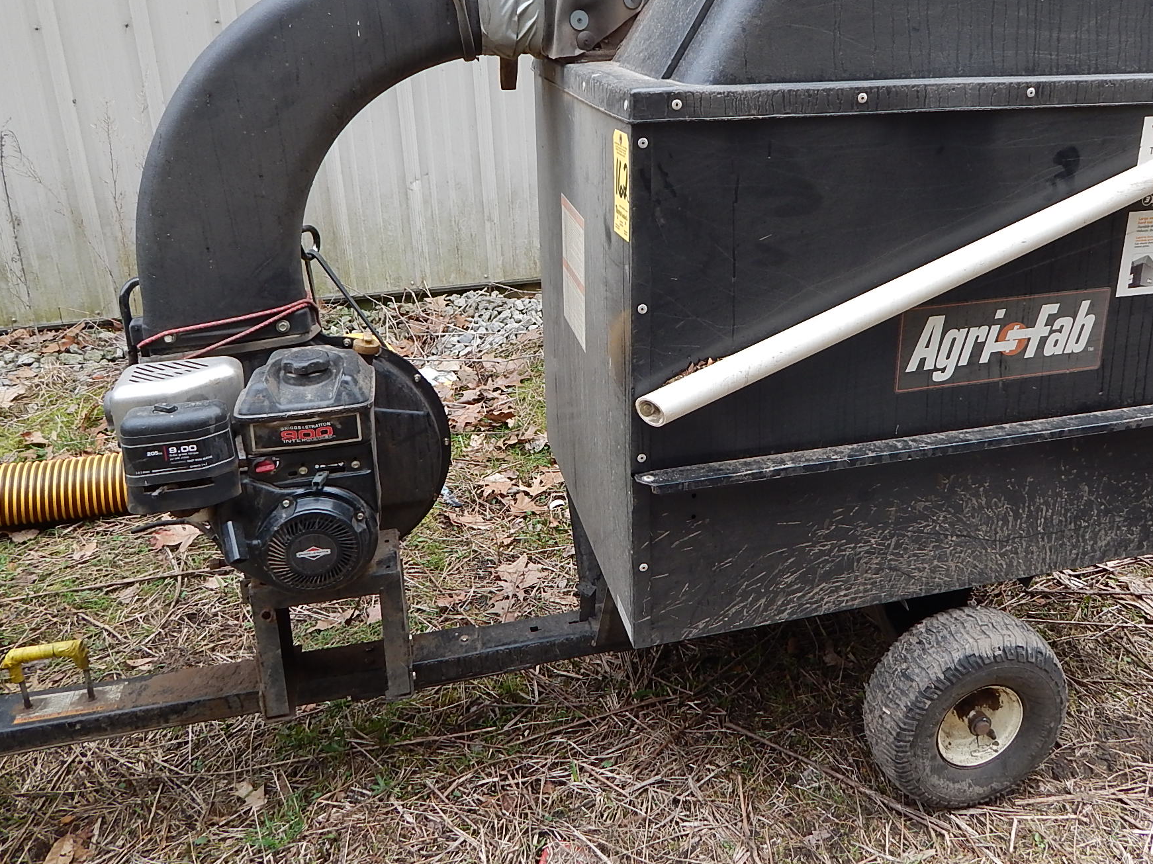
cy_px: 312
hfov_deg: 59.7
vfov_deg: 46.3
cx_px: 654
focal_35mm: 30
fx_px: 999
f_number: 3
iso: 125
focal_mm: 4
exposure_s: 1/100
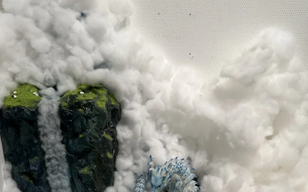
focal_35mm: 47
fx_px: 395
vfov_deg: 26.3
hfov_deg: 42.3
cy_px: 183
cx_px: 191
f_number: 1.78
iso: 64
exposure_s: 1/173
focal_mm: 6.86
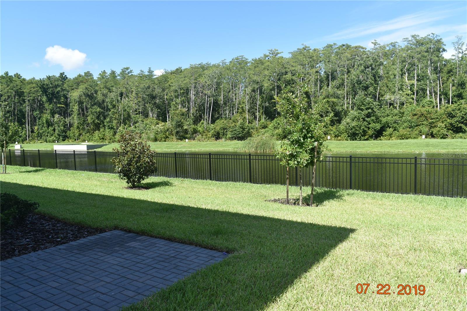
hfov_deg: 67.4
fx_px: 350
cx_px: 234
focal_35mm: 27
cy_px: 156
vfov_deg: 47.9
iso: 200
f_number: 8
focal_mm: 18
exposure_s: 1/250
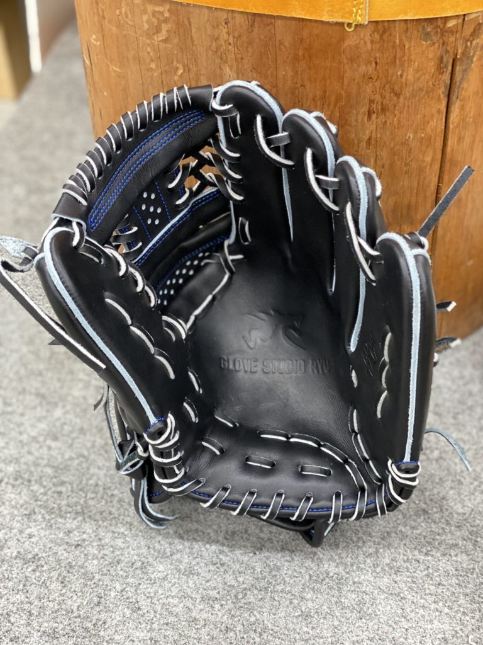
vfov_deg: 36.8
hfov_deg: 28.0
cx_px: 242
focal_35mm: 52
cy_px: 322
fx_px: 967
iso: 160
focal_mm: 6
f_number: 2
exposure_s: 1/40
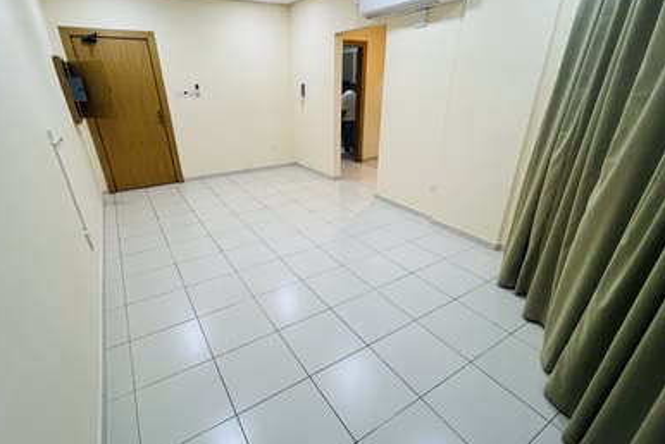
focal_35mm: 16
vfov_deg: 73.8
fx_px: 296
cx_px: 316
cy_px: 230
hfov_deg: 96.6
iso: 125
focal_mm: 1.57
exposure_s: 1/100
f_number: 1.8
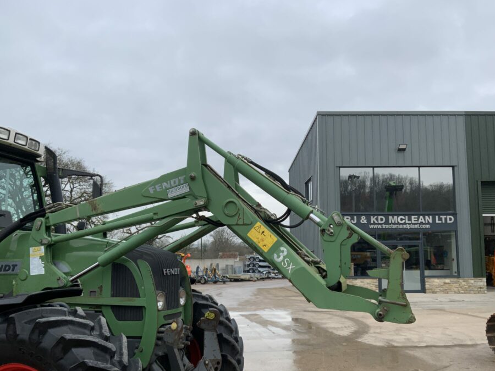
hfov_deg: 55.3
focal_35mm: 33
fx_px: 472
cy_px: 209
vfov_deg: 42.9
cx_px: 255
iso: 16
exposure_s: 1/454
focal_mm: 3
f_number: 1.8
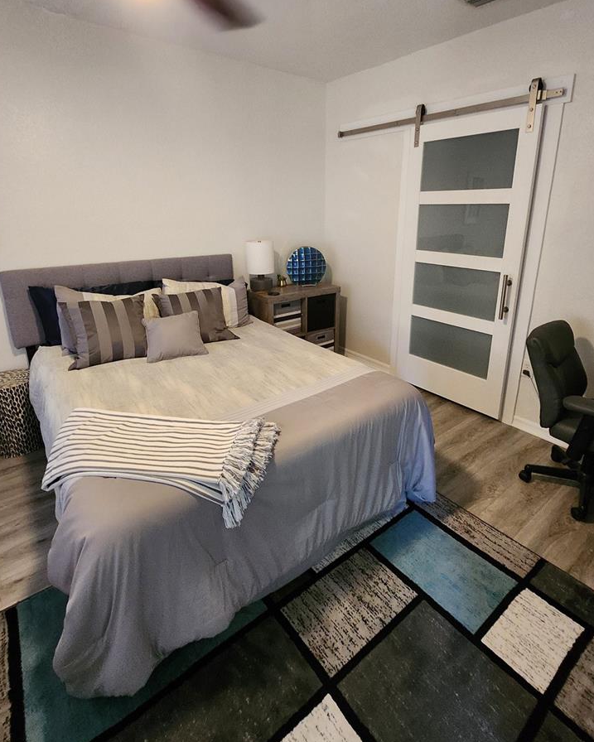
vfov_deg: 89.1
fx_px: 374
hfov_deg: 76.9
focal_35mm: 17
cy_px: 320
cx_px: 310
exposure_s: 1/30
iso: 320
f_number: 2.2
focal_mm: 1.74
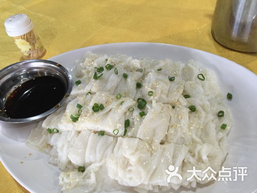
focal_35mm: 29
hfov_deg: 61.7
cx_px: 128
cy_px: 96
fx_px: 215
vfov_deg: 48.2
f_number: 2.2
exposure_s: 1/17
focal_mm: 4.15
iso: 40
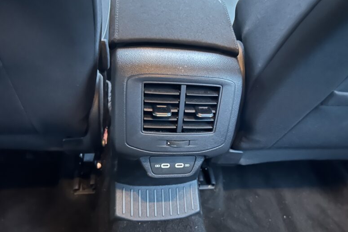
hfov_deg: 65.5
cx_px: 180
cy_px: 130
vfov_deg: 46.3
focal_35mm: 28
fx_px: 271
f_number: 1.5
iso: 1600
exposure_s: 1/15
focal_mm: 5.7
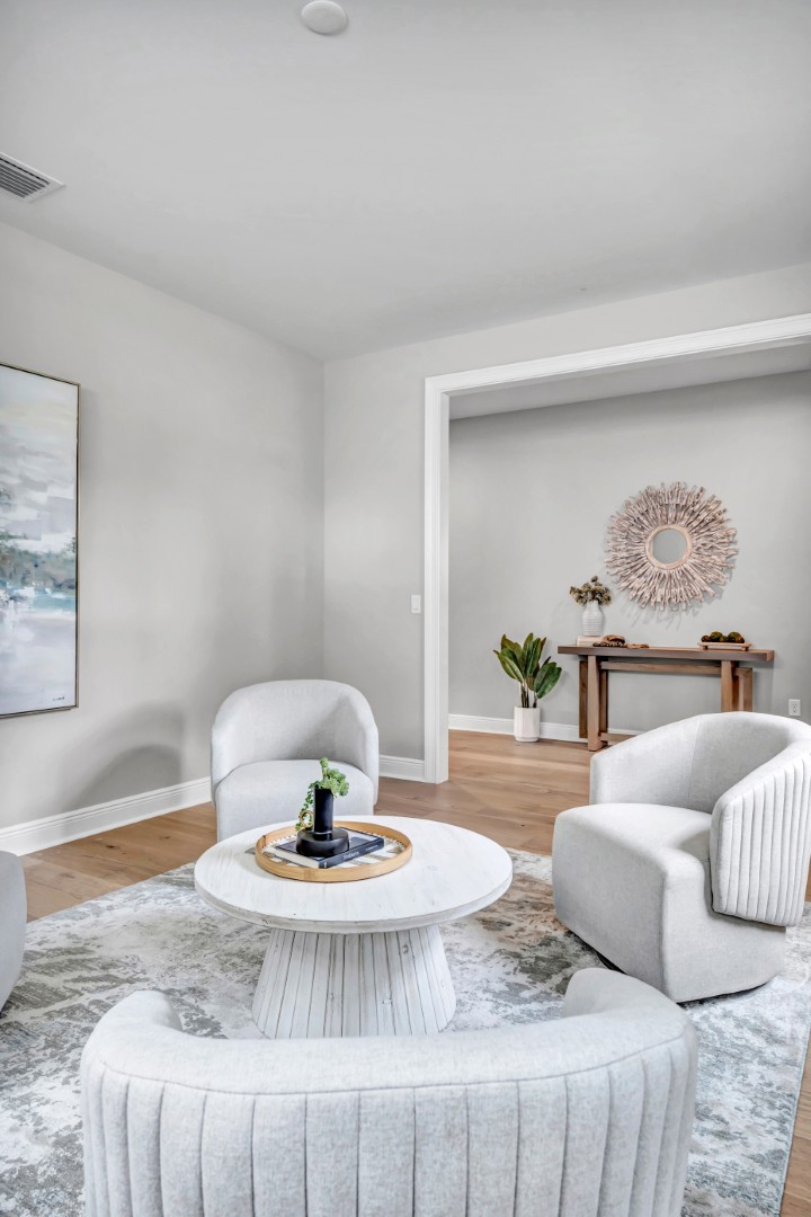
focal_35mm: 21
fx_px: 710
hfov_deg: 59.5
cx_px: 406
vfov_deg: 81.2
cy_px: 608
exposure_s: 1/10
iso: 125
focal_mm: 14
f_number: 6.3
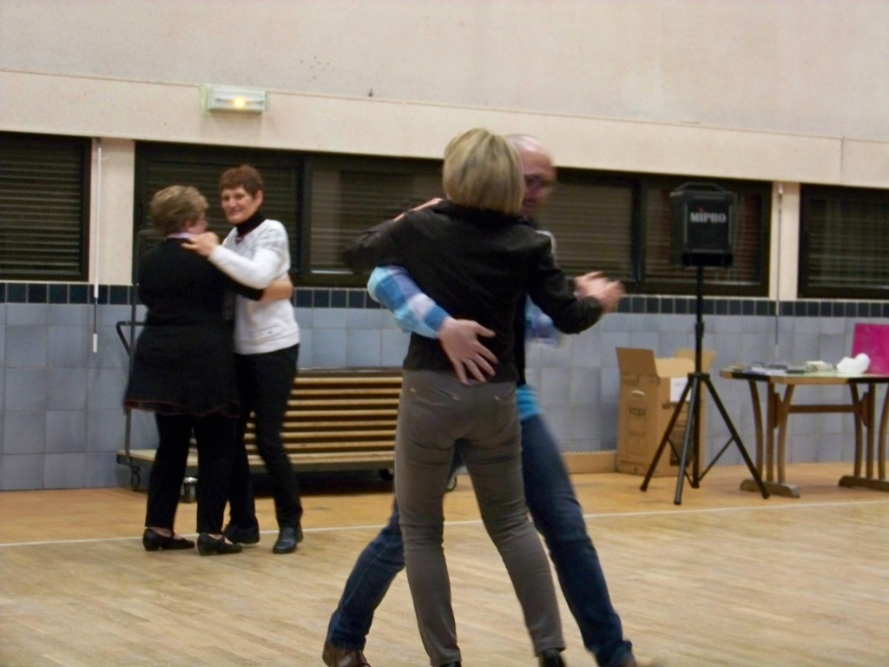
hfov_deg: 26.3
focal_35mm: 74
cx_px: 444
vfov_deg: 19.9
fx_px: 1900
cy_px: 334
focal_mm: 14.6
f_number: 3.2
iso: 400
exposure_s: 1/30
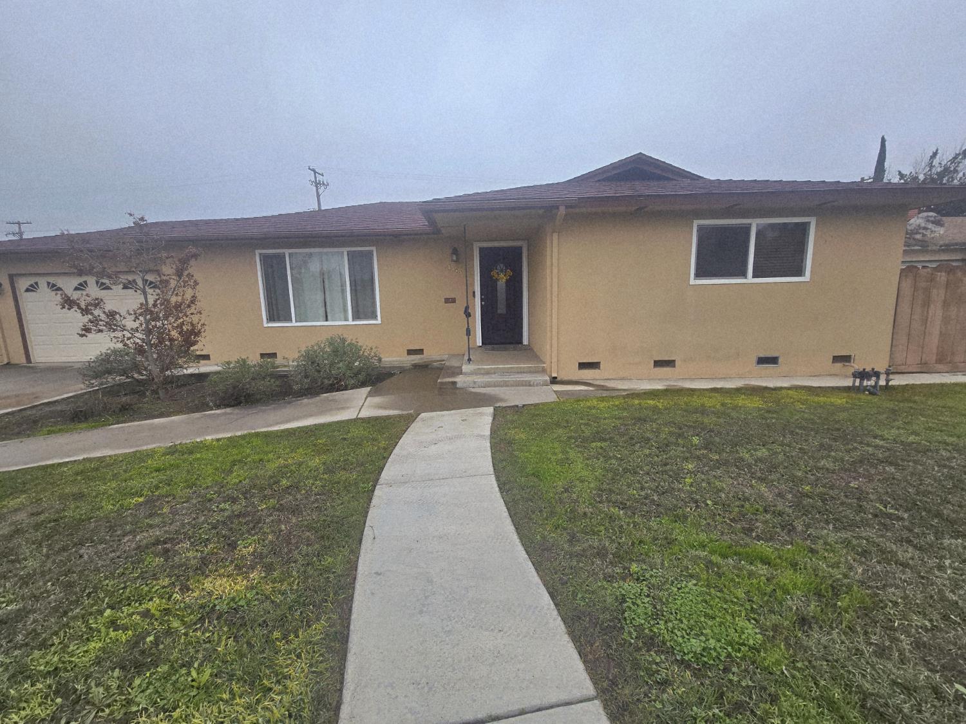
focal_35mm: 13
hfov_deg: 106.2
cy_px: 362
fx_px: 363
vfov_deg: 89.9
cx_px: 483
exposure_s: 1/833
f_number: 2.2
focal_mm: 2.2
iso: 50
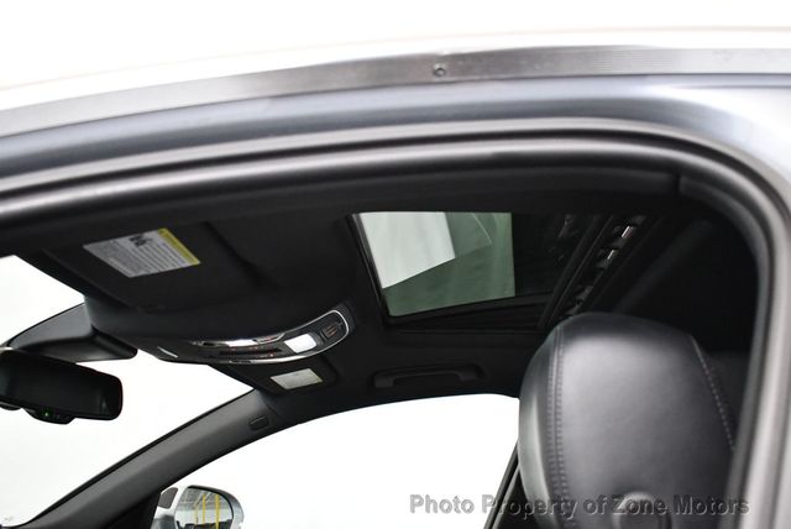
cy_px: 264
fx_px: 792
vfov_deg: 36.9
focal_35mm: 36
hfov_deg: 53.1
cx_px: 396
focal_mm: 18
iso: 3200
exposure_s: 1/80
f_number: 3.5
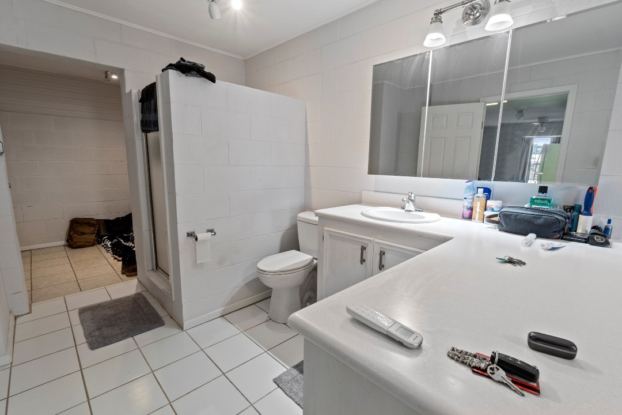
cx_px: 316
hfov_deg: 96.7
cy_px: 211
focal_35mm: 16
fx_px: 276
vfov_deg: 73.7
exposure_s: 1/2.5
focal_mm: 10
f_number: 9
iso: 250
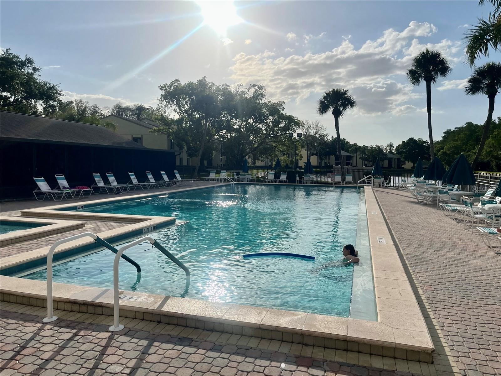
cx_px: 250
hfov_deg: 67.3
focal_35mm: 26
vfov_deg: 53.1
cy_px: 188
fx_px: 376
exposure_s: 1/15152
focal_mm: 5.1
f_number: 1.6
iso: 50
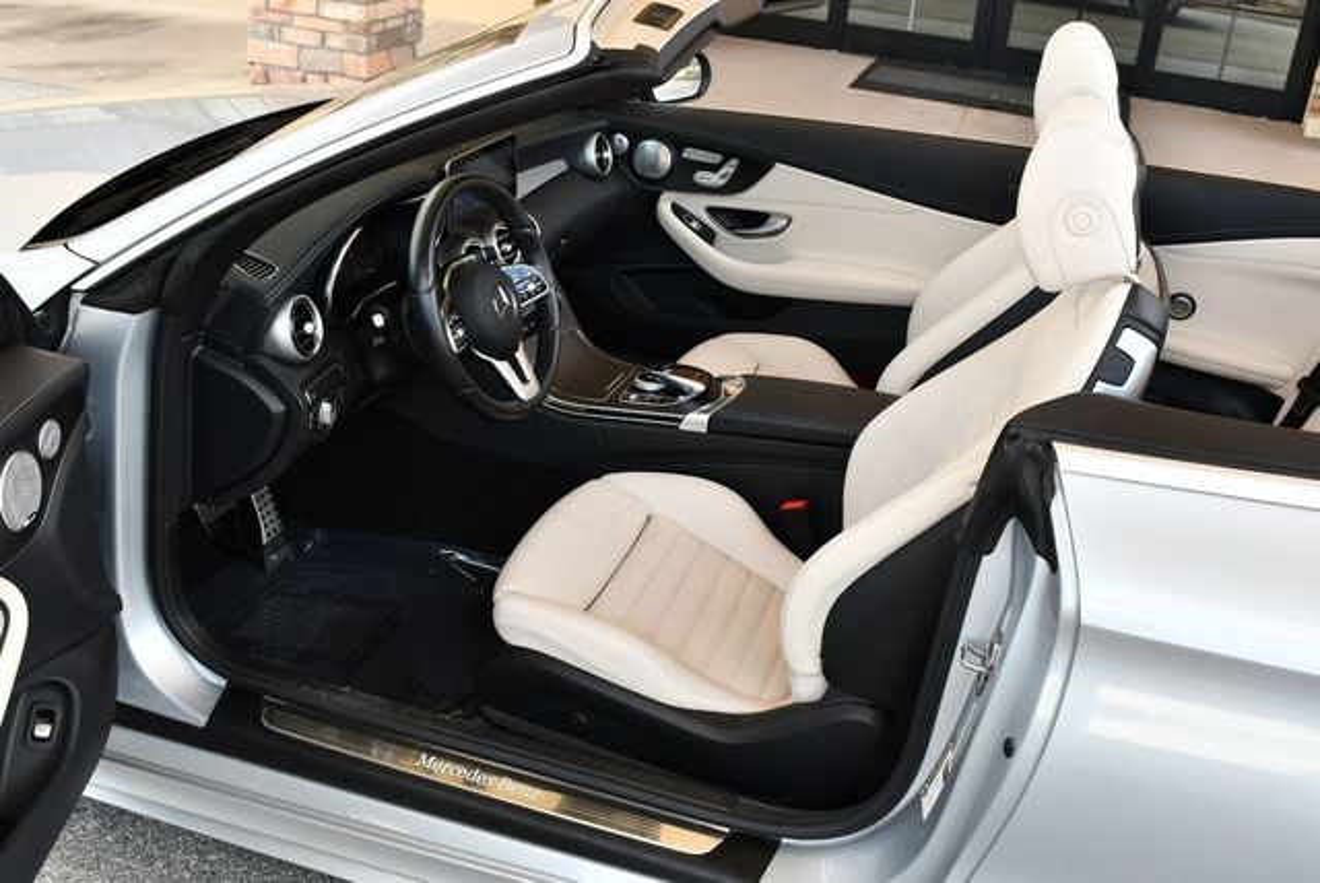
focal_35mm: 36
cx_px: 660
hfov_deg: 53.1
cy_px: 442
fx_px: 1321
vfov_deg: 36.9
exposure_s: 1/250
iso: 400
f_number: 5.6
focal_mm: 18
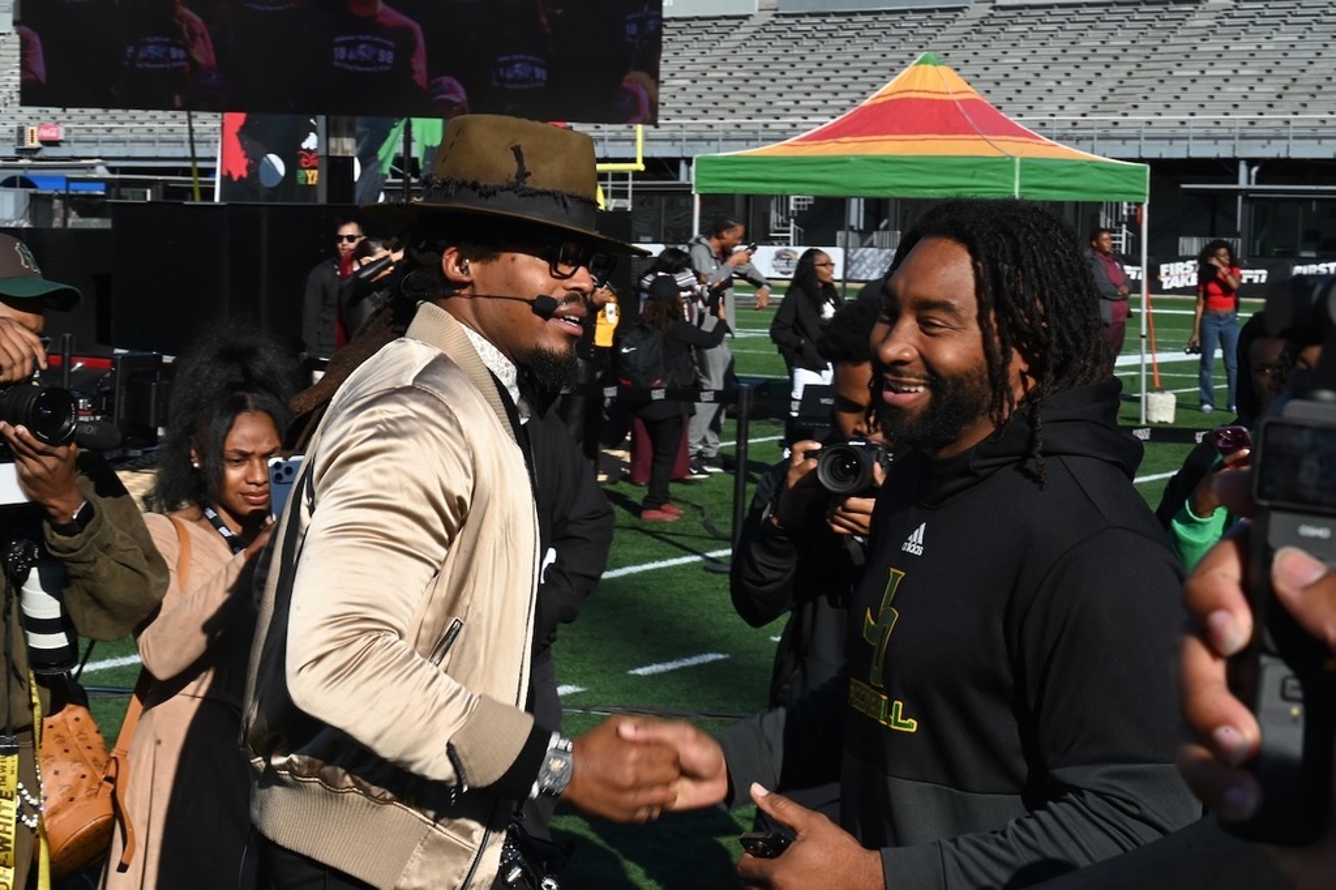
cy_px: 445
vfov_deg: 19.4
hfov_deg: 28.9
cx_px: 668
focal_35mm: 70
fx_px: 2597
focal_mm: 70
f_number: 22
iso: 250
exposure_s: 1/125
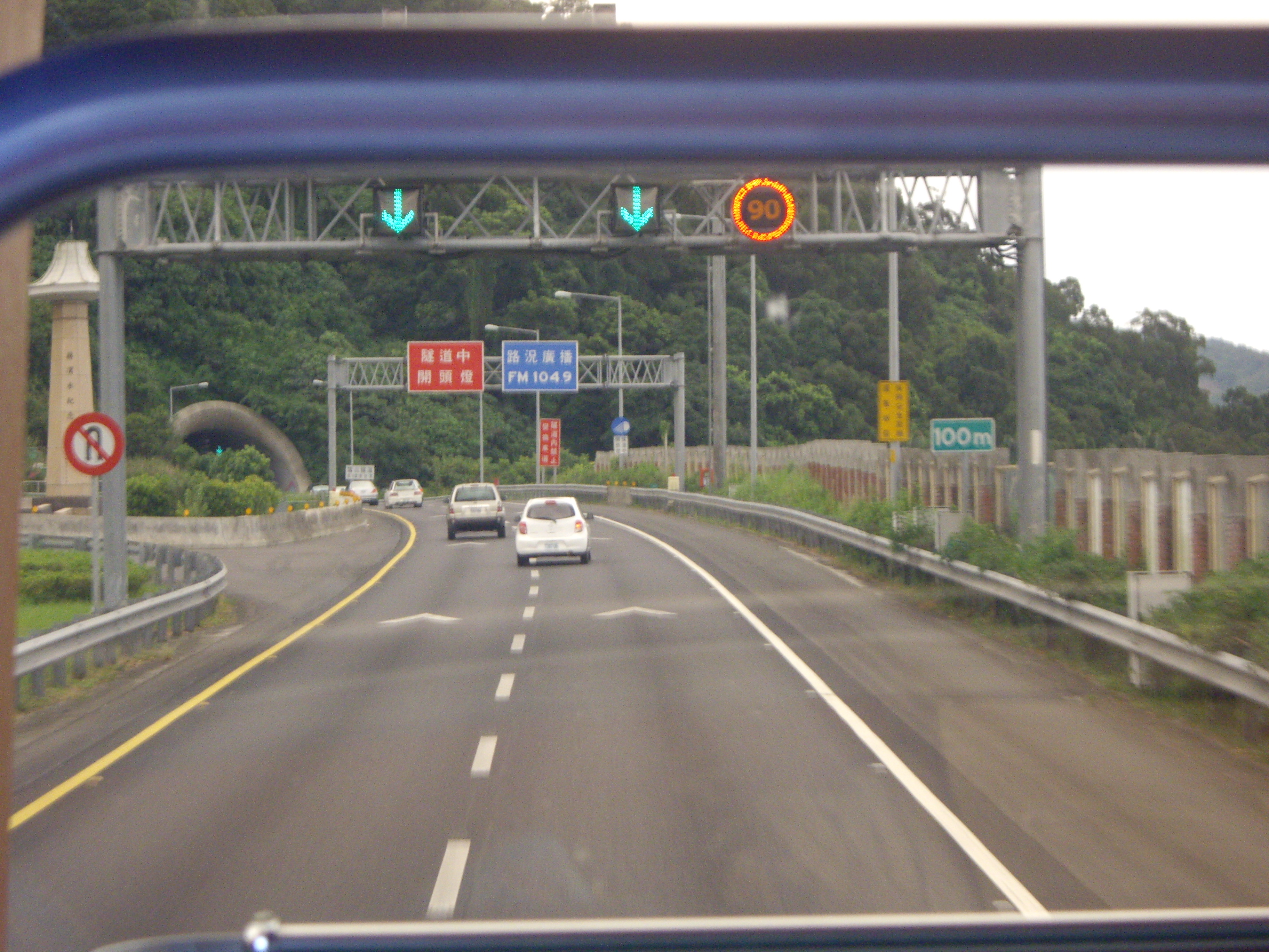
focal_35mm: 113
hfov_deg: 17.4
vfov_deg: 13.1
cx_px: 634
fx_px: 4143
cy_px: 476
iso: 400
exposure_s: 1/30
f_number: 5.4
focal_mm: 23.7
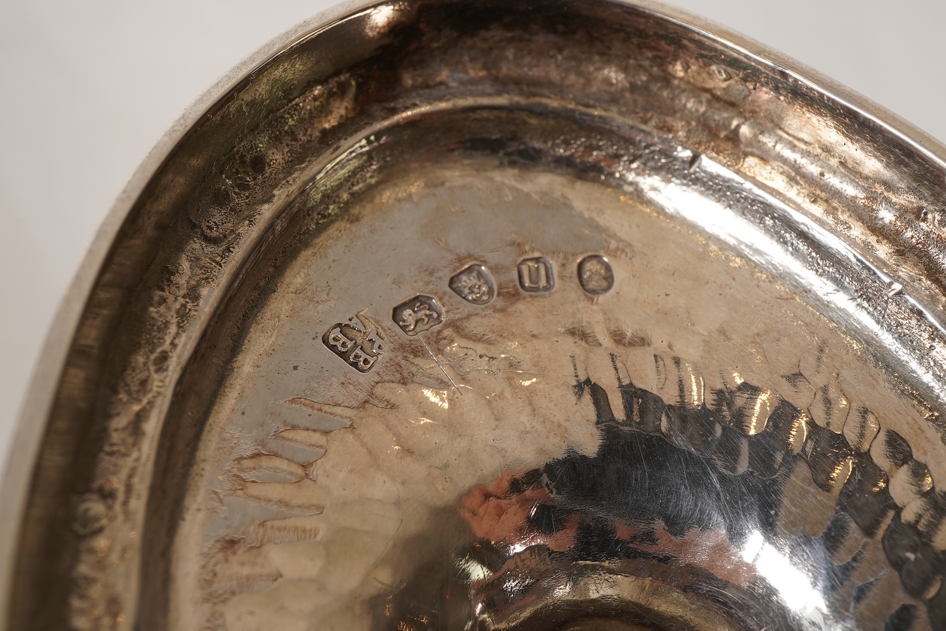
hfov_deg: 43.6
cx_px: 473
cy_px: 316
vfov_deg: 29.9
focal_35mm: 45
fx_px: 1183
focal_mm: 30
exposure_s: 1/125
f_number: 22
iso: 400
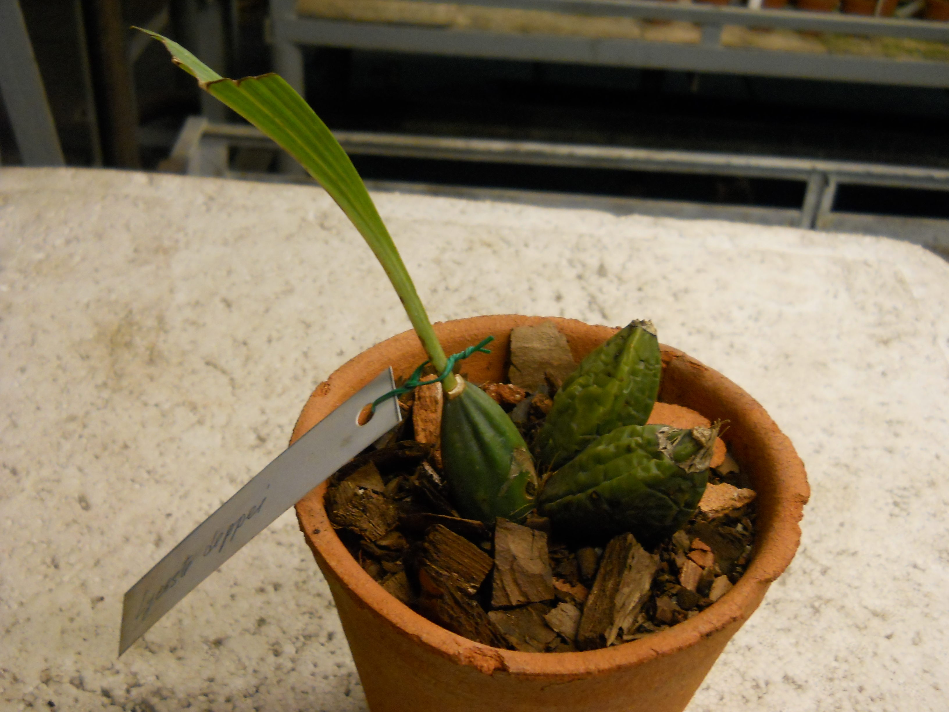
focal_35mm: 41
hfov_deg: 45.8
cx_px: 474
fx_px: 1124
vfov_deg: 35.1
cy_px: 356
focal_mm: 6.72
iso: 320
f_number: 3.1
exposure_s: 1/30
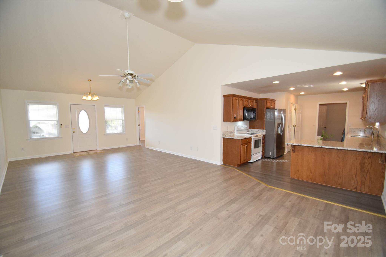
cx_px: 193
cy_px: 128
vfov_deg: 77.3
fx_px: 161
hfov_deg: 100.4
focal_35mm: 15
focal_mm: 10
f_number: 4
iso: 800
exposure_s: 1/60
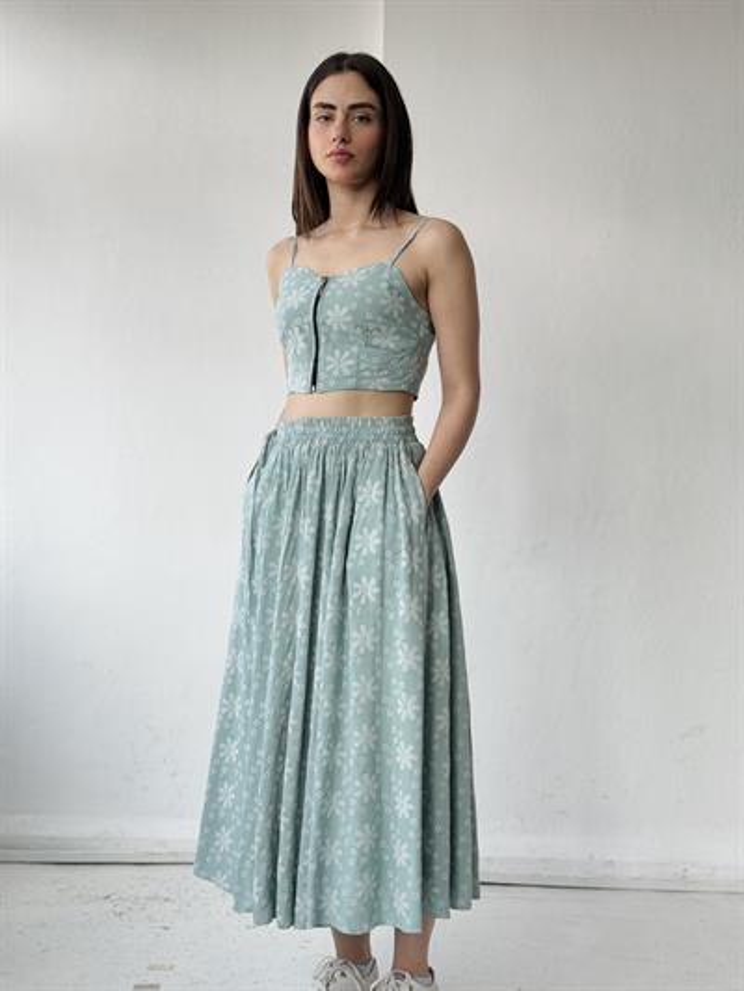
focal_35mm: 48
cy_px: 496
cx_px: 372
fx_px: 1375
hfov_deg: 30.3
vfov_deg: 39.6
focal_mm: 6.76
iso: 64
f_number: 1.78
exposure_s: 1/323
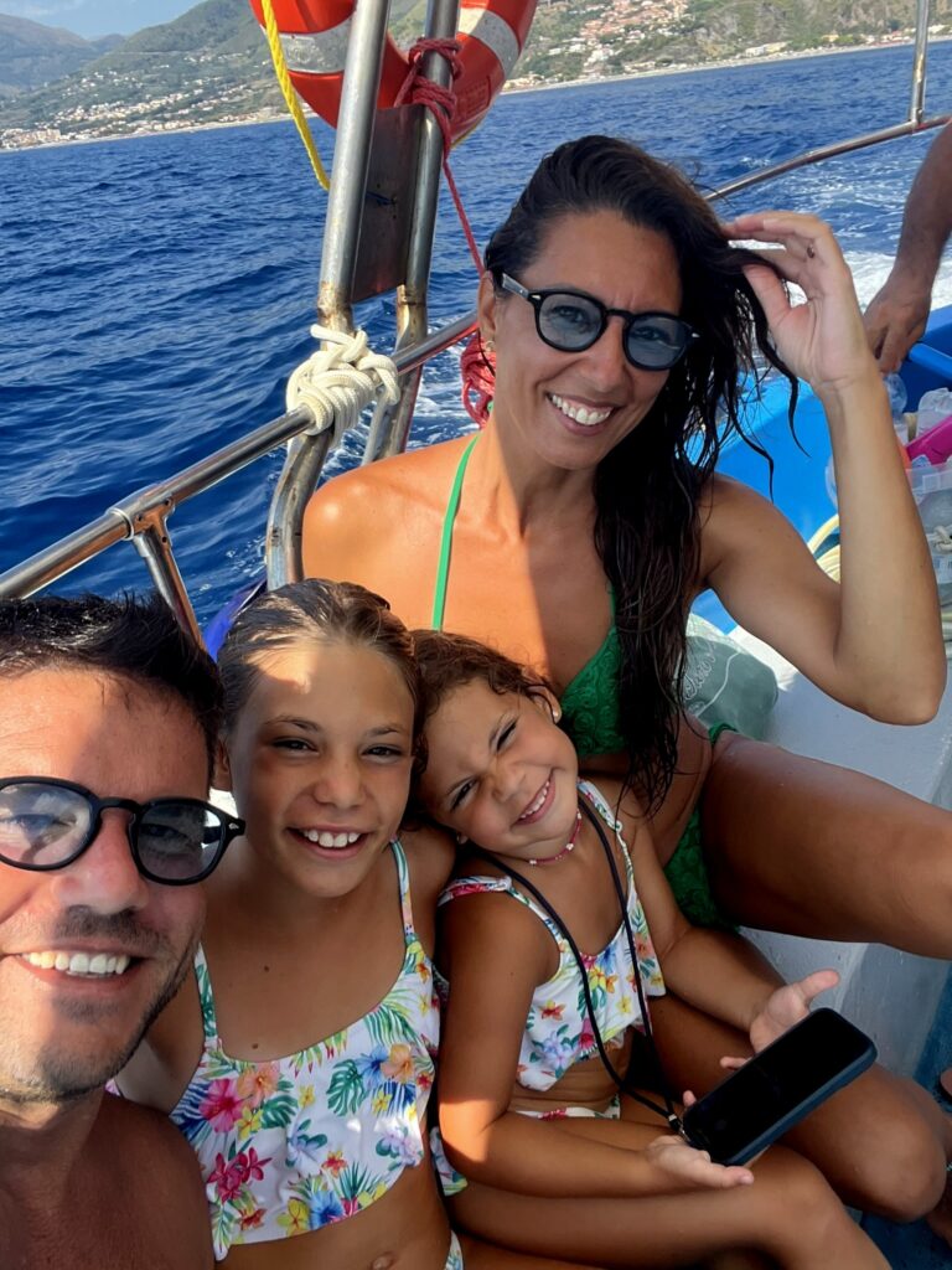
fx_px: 1100
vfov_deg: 60.0
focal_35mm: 30
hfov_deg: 46.8
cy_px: 635
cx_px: 476
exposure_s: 1/347
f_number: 2.2
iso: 32
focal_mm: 2.71
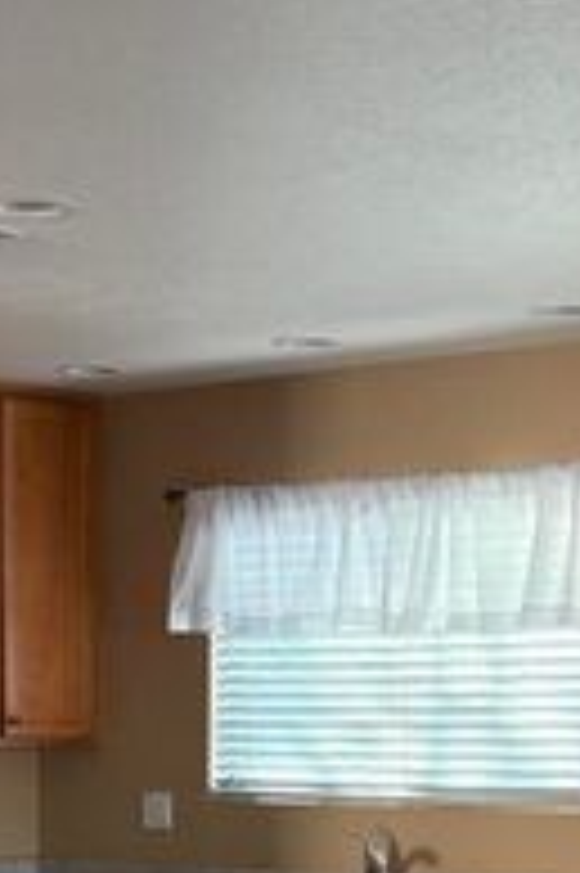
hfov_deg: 14.6
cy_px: 1136
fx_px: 2251
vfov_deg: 20.1
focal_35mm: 93
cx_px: 171
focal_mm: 5.96
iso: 160
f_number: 1.6
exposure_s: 1/60
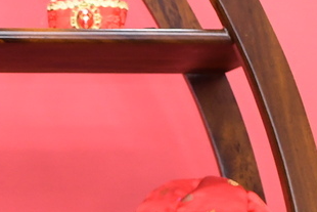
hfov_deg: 7.2
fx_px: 2387
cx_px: -408
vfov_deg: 4.9
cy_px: 543
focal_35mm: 271
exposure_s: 1/200
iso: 800
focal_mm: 35
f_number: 4.5
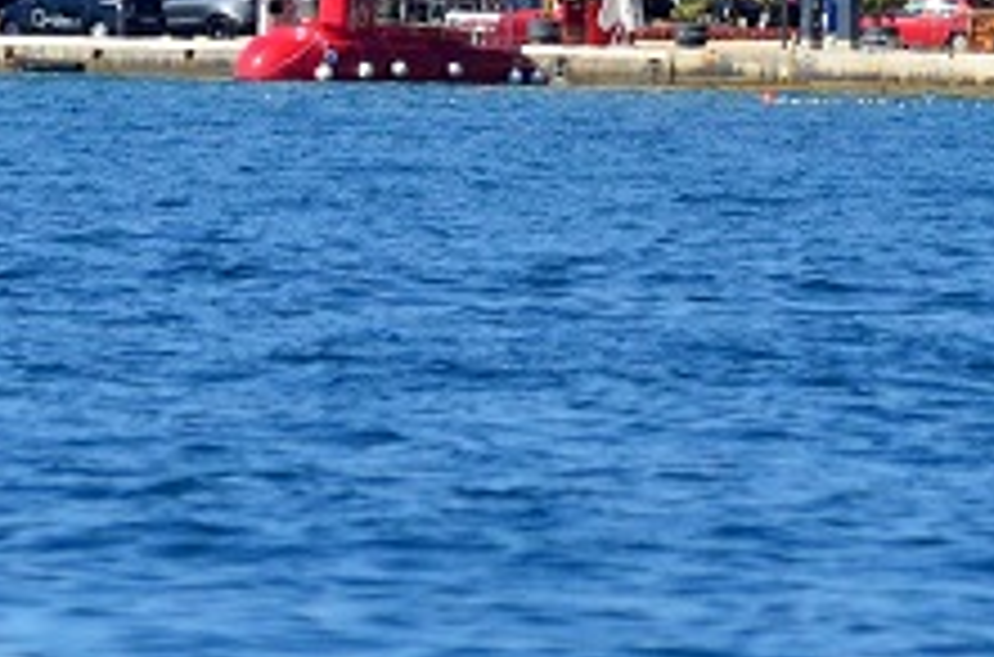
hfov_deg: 1.8
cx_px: 1010
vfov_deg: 1.2
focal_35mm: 1118
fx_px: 30788
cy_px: -601
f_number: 5.6
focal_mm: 165
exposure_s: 1/8000
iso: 1100
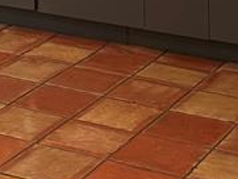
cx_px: 1
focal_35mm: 136
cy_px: -229
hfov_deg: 14.3
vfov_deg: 9.8
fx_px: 936
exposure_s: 1/120
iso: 200
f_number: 1.78
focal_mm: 6.86
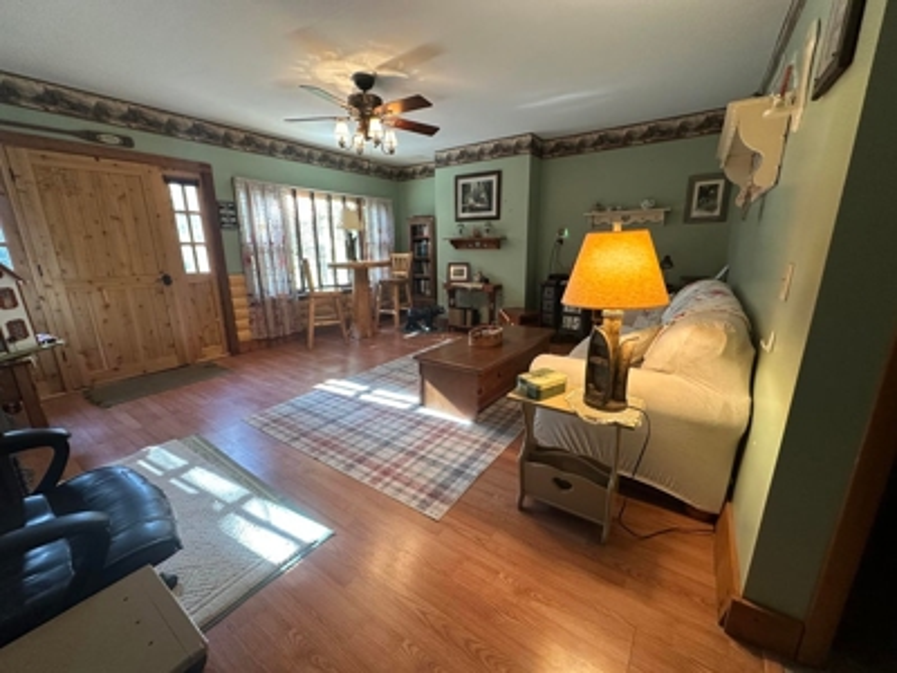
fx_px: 363
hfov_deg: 102.1
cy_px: 336
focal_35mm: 14
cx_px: 448
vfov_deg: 85.7
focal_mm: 2.22
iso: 320
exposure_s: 1/40
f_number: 2.2
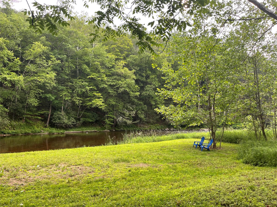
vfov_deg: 54.9
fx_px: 200
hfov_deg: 69.4
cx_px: 138
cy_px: 104
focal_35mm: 25
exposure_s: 1/162
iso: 32
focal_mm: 5.1
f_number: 1.6
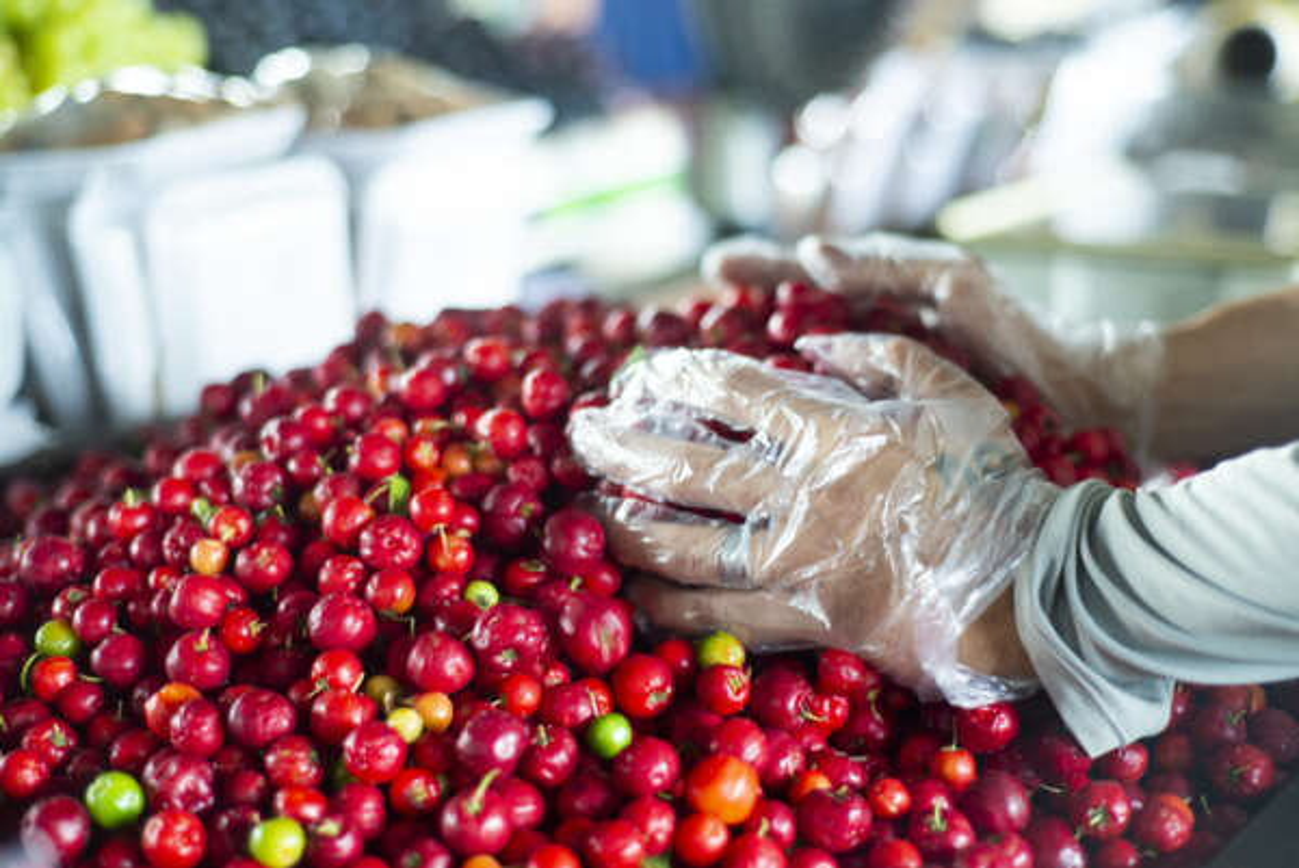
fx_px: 1805
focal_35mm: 50
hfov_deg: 39.6
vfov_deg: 27.0
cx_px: 650
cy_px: 434
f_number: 2.2
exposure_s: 1/100
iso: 500
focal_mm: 50
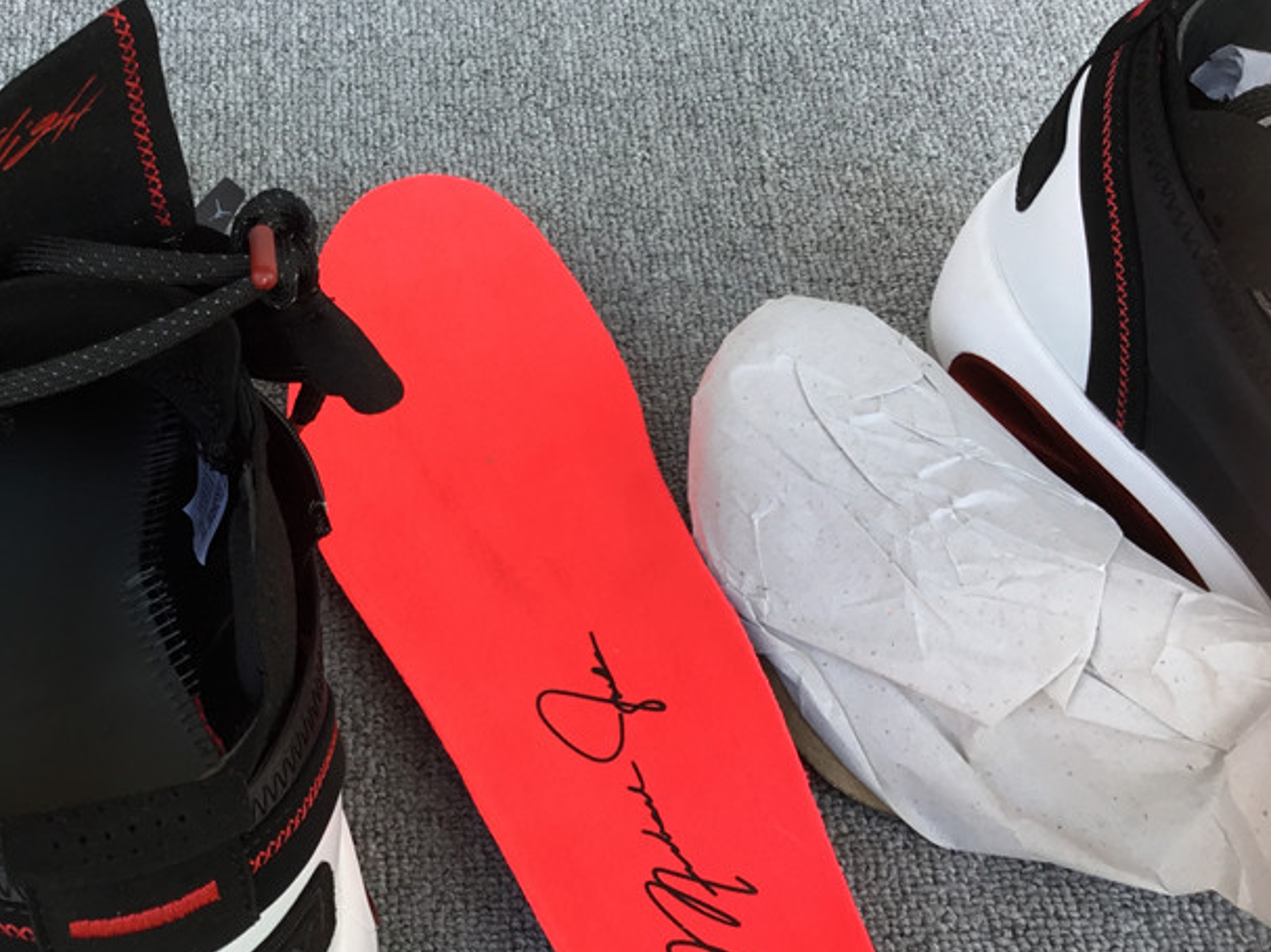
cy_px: 532
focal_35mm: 46
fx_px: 1689
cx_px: 389
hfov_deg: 40.6
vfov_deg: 31.5
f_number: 2.4
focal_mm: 3.3
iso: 25
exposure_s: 1/100
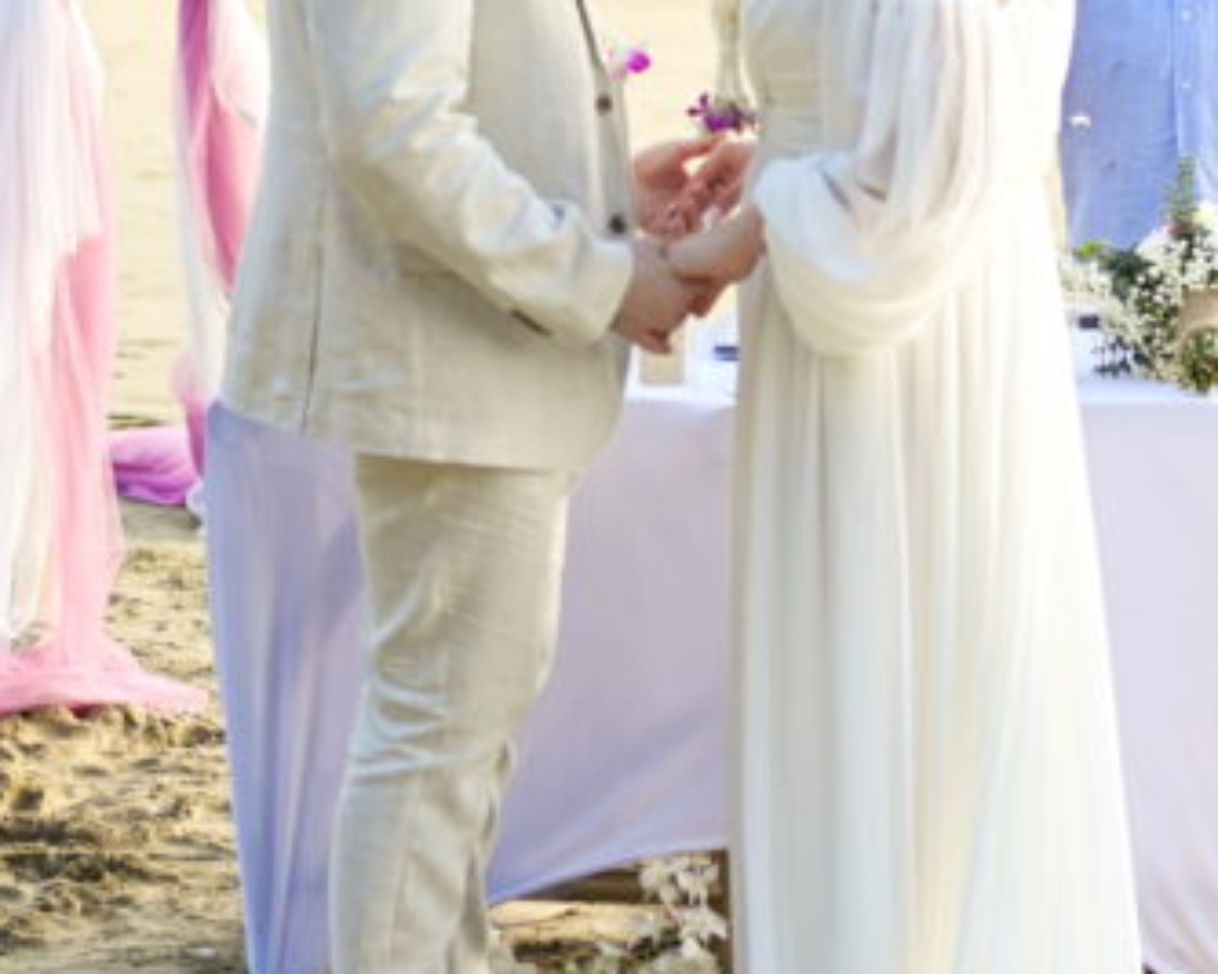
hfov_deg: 13.4
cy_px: 370
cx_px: 828
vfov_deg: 10.7
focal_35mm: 144
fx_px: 5189
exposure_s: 1/1000
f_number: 3.2
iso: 400
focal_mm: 50
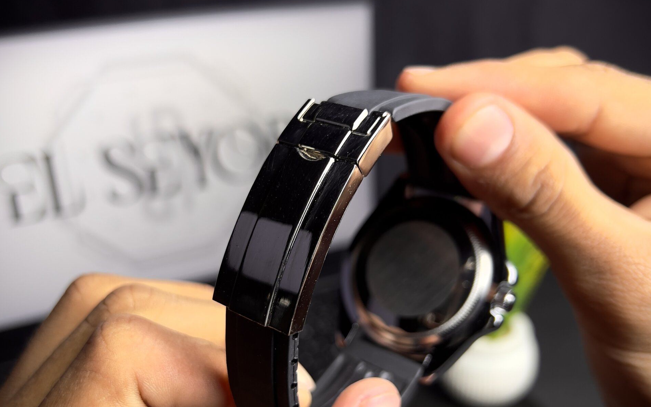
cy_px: 219
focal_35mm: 37
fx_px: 656
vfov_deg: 34.4
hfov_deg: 52.7
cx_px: 325
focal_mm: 5.7
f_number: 1.5
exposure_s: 1/121
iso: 32
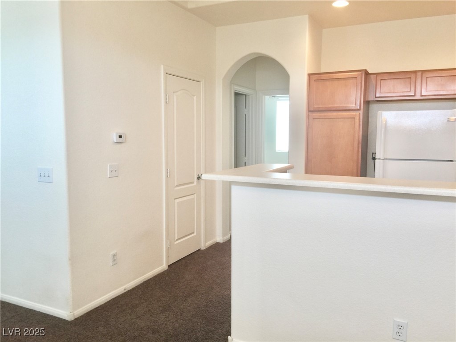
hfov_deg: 61.7
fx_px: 382
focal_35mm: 29
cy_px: 171
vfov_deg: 48.2
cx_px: 228
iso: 32
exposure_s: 1/30
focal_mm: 4.15
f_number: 2.2
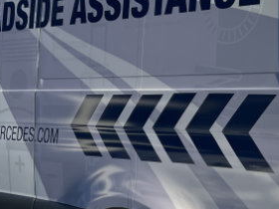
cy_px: 104
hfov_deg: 21.1
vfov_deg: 15.9
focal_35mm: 93
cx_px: 110
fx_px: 750
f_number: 1.5
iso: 50
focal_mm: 5.7
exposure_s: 1/4115
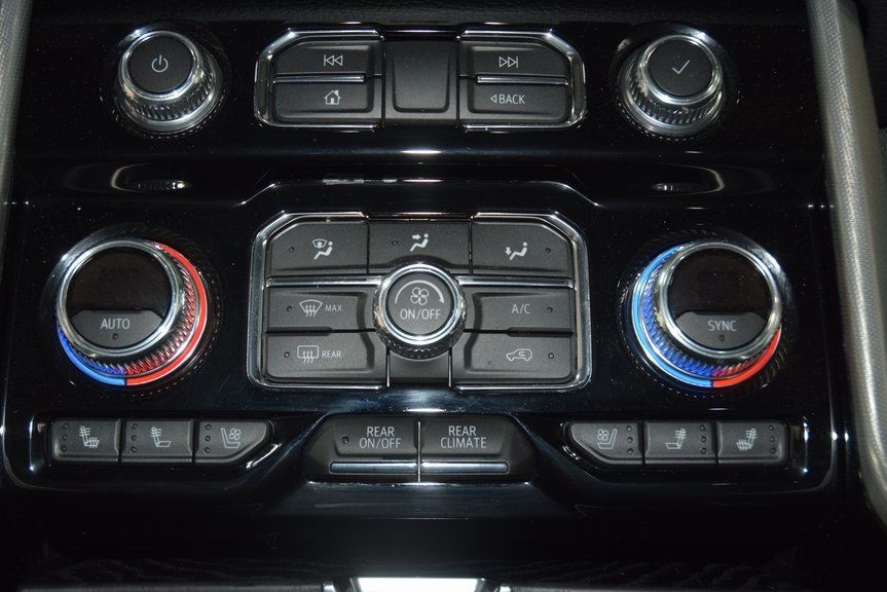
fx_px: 1272
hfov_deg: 38.4
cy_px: 282
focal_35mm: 52
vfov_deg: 26.2
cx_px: 419
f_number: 3.8
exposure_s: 1/40
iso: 560
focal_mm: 29
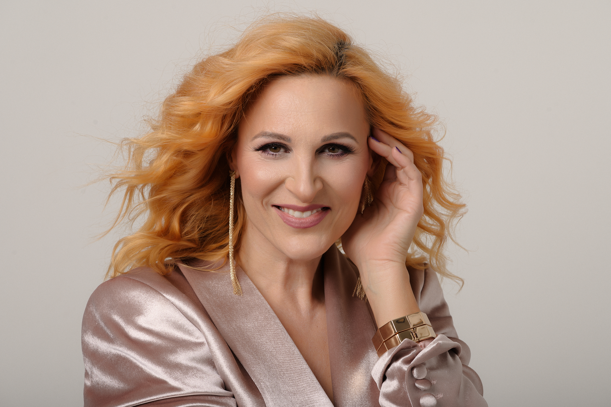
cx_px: 306
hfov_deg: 19.5
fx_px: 1781
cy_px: 204
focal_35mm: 105
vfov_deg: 13.0
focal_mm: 105
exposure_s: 1/200
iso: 100
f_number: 11
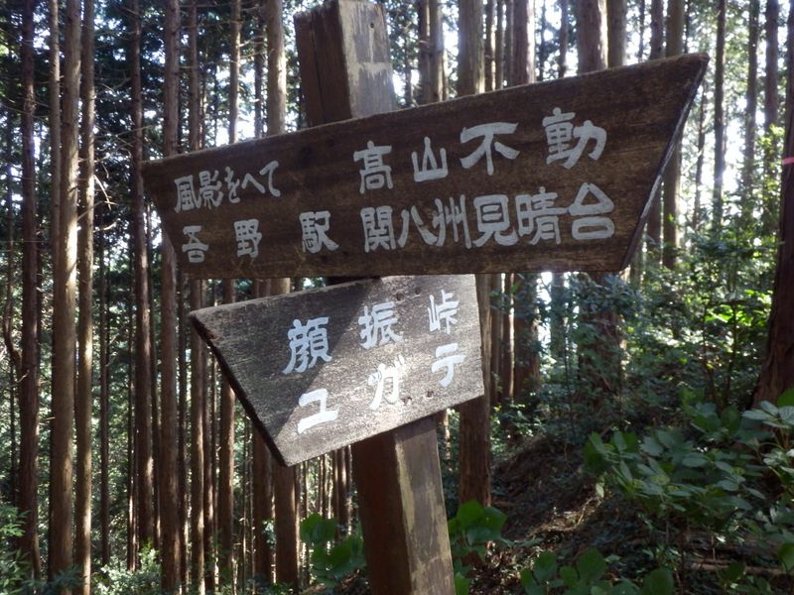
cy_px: 298
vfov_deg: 34.3
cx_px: 397
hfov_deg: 44.8
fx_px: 963
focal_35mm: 42
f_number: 4
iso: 400
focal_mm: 7.4
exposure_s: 1/40
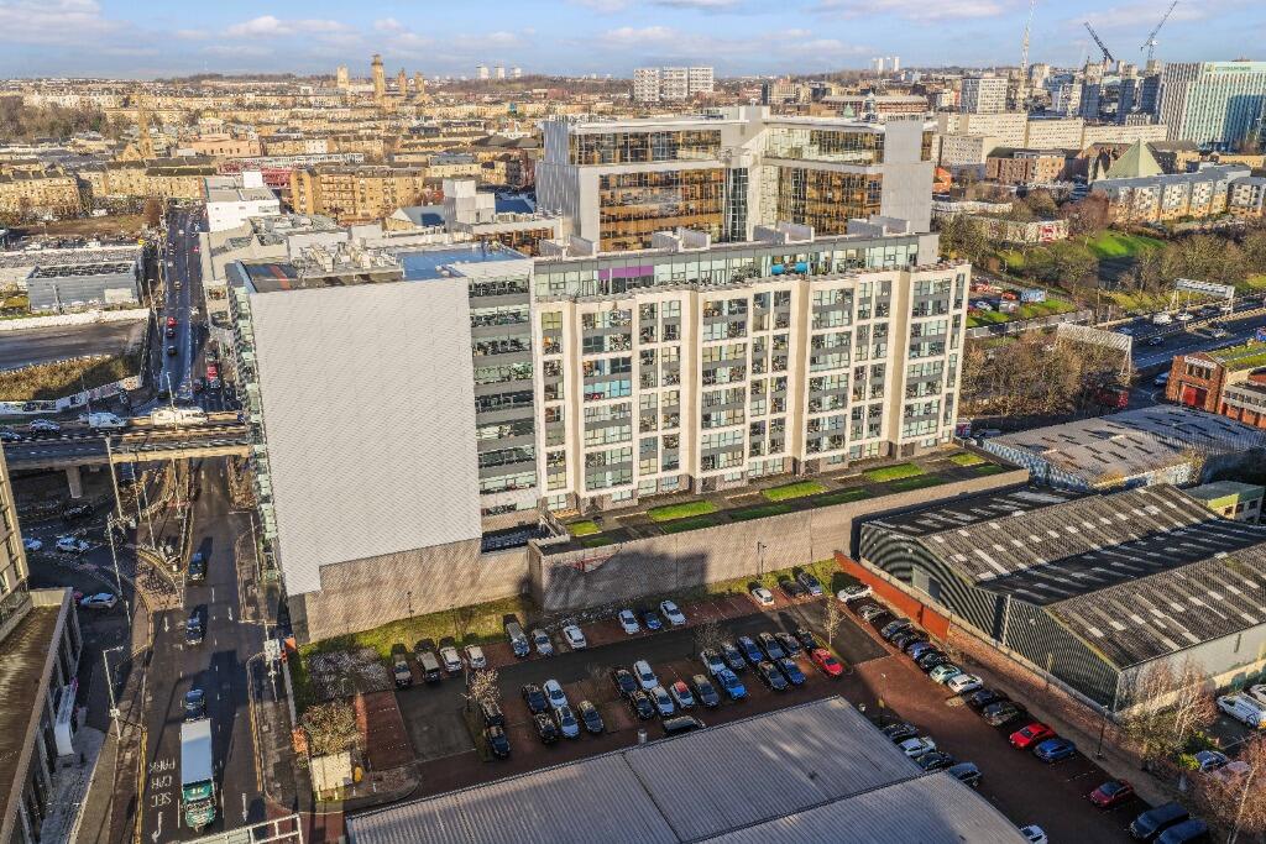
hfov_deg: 65.5
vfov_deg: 46.4
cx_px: 633
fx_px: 985
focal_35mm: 28
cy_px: 422
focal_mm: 14.45
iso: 100
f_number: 2.8
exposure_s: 1/500
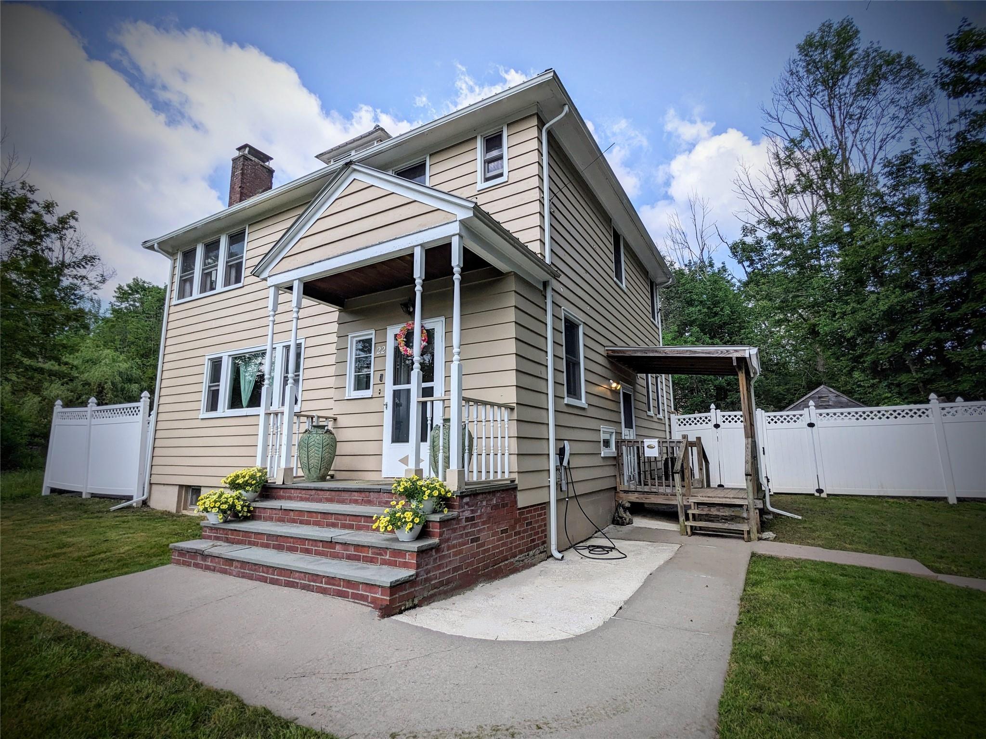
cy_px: 370
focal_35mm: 16
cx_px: 493
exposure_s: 1/1403
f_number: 2.2
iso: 38
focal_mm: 2.22
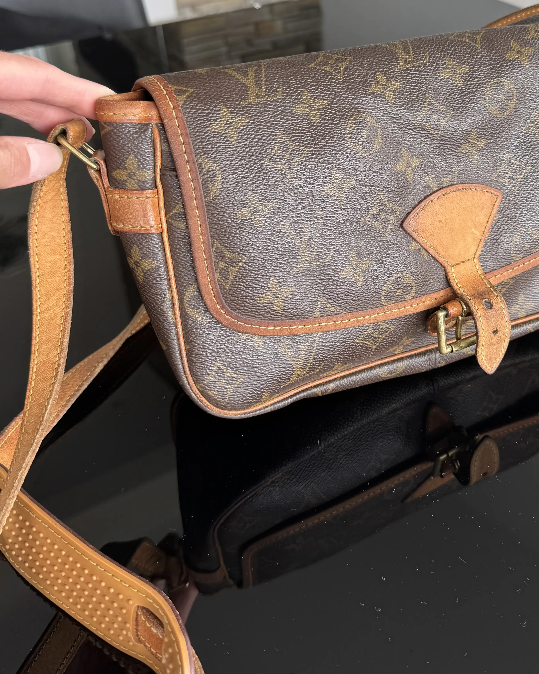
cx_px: 365
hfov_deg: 37.8
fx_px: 778
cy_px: 206
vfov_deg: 45.9
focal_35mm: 39
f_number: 1.78
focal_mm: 6.76
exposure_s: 1/121
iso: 64
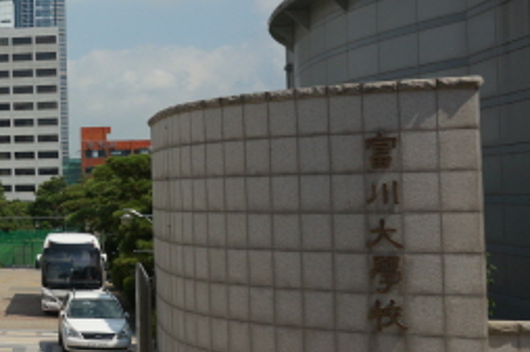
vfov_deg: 19.2
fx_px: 1045
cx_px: -217
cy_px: 152
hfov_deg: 23.8
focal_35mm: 71
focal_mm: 24
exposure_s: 1/1250
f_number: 5
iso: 200
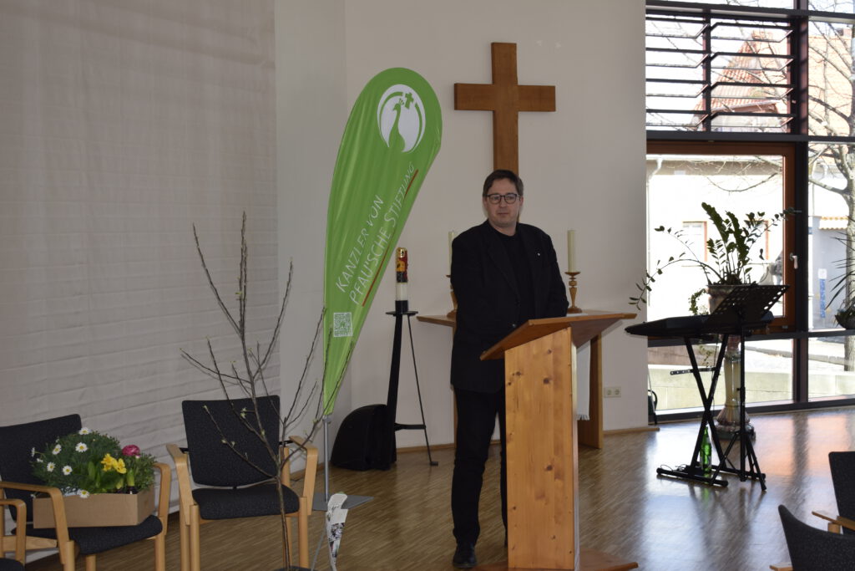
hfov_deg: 36.9
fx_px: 1283
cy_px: 286
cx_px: 428
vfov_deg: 25.1
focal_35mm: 54
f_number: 5.6
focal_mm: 36
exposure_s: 1/125
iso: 220
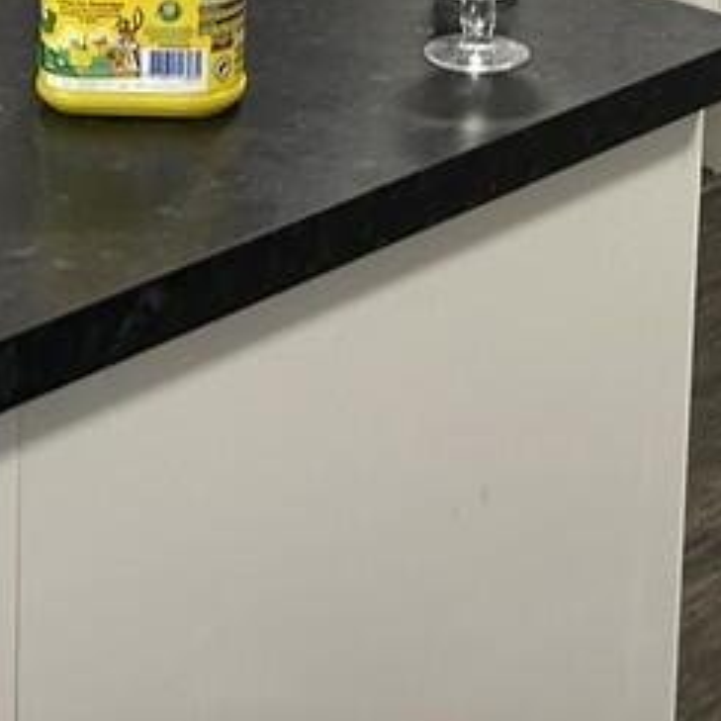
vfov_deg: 16.2
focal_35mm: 97
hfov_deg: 17.8
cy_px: -395
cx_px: 590
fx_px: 2286
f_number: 1.5
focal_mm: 5.7
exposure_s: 1/50
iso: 250
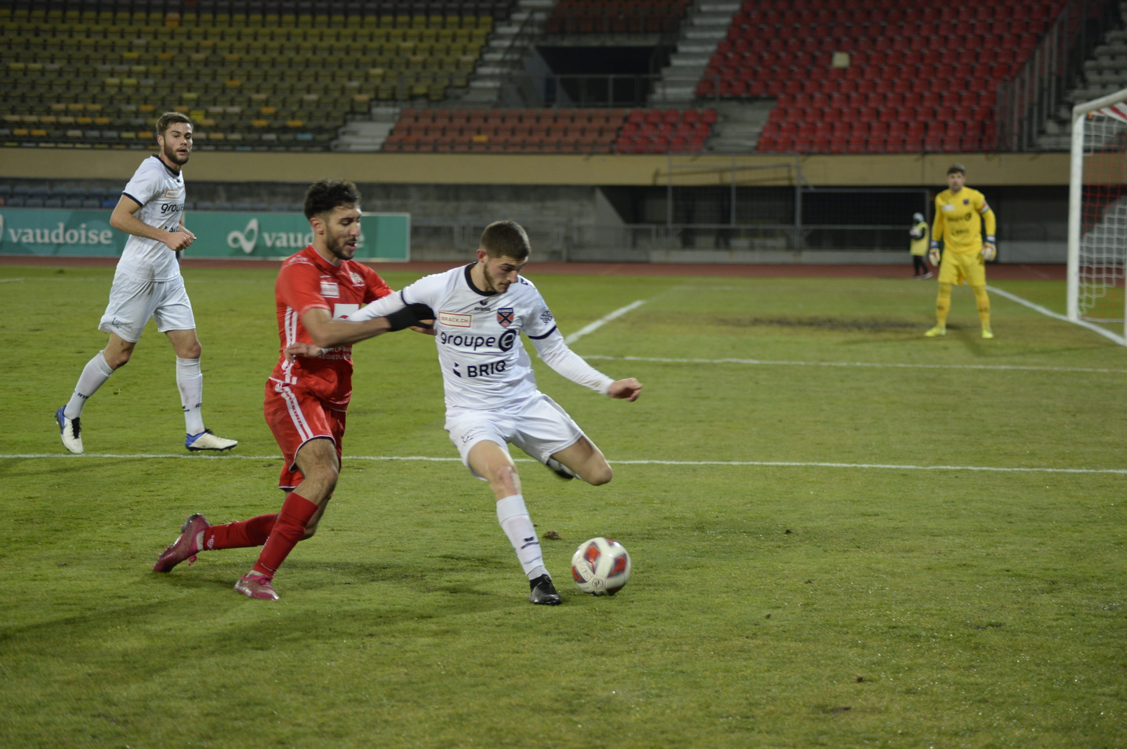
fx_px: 3440
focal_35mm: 110
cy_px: 374
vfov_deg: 12.4
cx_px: 564
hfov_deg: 18.6
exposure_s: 1/250
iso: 1100
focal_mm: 110
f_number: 4
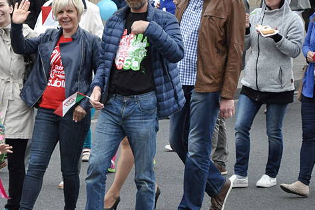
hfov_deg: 7.3
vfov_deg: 4.9
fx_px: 2474
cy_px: 97
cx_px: 42
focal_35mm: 283
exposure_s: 1/1000
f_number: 6.3
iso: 1250
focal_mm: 105
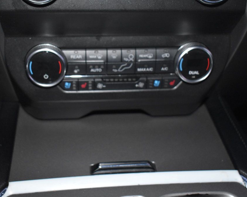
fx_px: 373
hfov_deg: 36.7
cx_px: 117
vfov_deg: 29.7
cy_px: 99
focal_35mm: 51
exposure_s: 1/60
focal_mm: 30
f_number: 4.2
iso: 2800
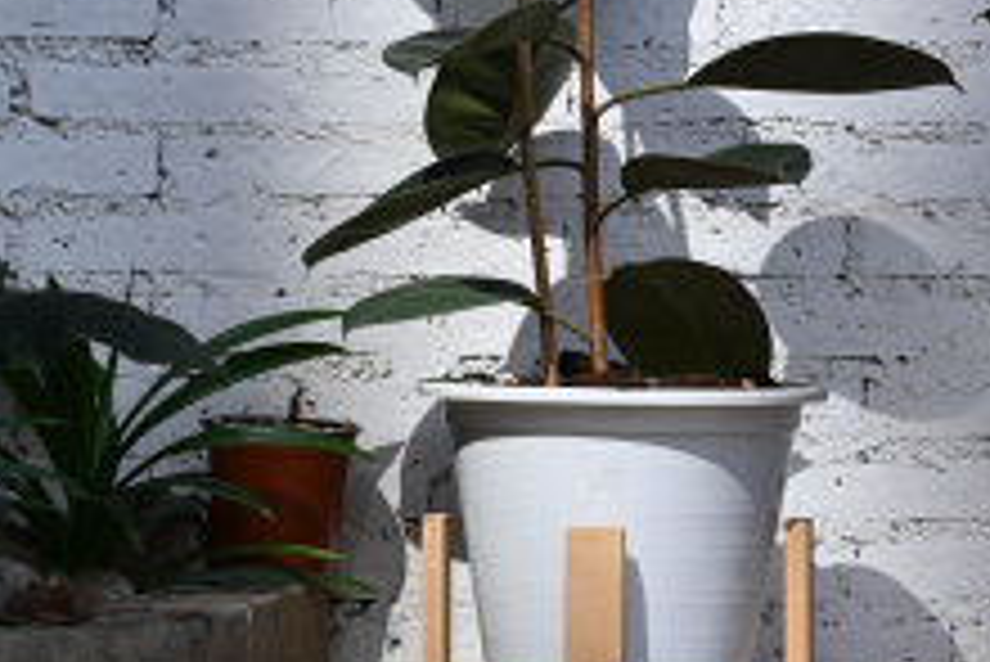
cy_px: 162
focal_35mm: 292
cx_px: 1156
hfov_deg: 7.0
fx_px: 8035
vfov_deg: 4.7
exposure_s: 1/640
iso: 400
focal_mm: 105
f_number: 4
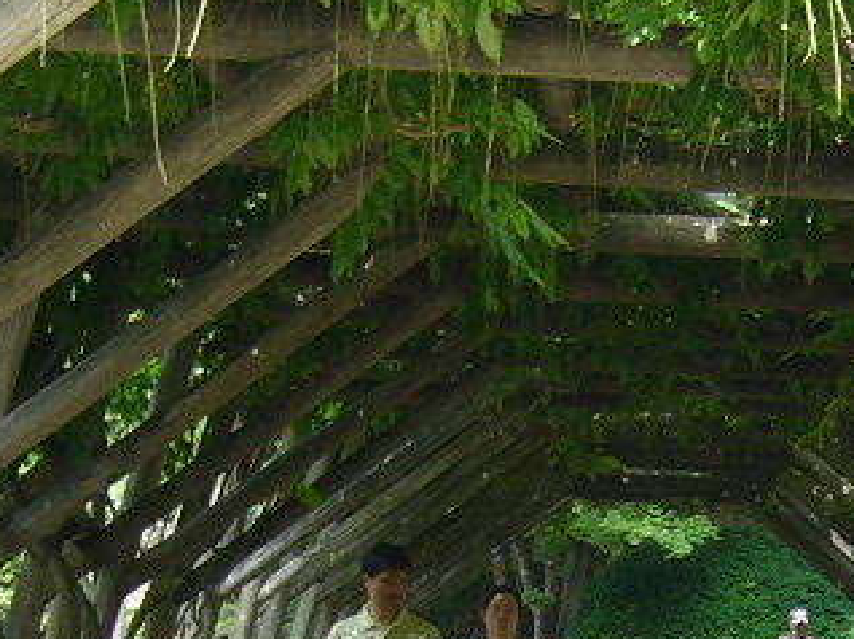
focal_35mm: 141
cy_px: 564
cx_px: 763
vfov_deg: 10.5
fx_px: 3476
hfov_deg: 13.9
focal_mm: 5.8
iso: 80
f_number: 2.8
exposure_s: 1/80
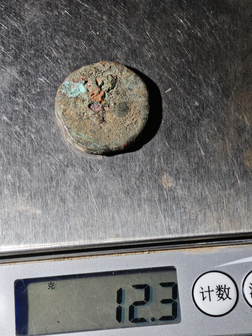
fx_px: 942
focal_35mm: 97
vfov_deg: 20.2
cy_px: 168
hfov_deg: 15.2
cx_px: 126
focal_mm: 9
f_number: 2
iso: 160
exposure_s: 1/100
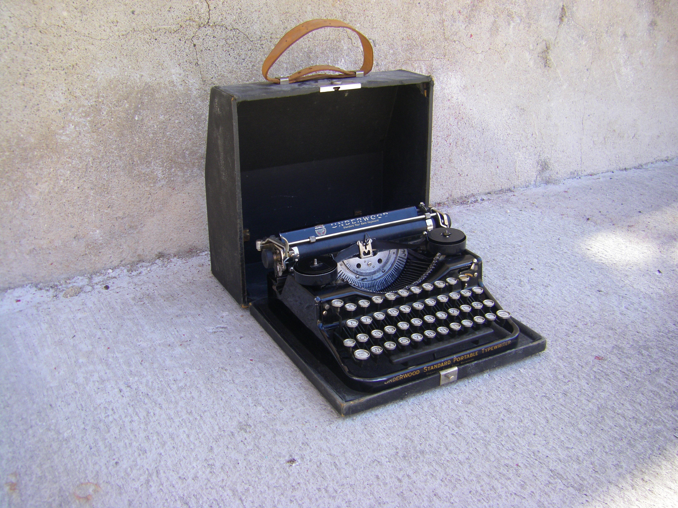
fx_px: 744
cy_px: 254
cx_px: 339
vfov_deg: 37.7
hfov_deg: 49.0
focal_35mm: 38
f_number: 3.5
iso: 64
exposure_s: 1/100
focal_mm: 6.3
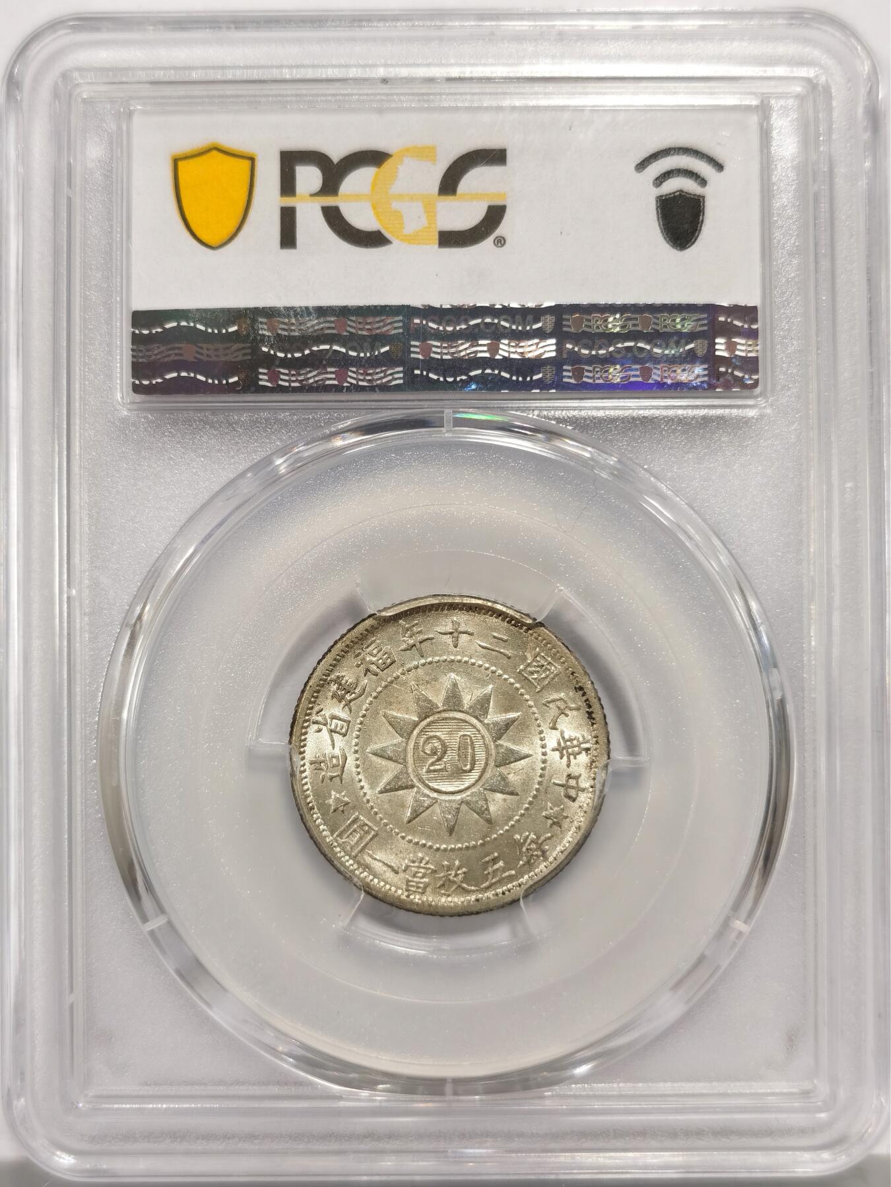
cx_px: 446
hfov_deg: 27.0
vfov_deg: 35.5
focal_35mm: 54
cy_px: 594
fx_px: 1853
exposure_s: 1/100
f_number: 16
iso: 80
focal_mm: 5.56
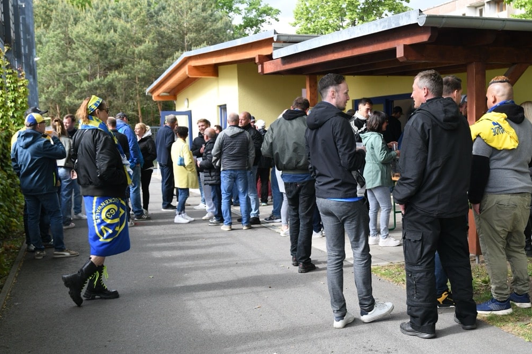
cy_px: 175
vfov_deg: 29.8
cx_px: 322
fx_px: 665
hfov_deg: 43.4
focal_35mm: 45
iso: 1250
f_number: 5.6
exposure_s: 1/1000
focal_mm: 35
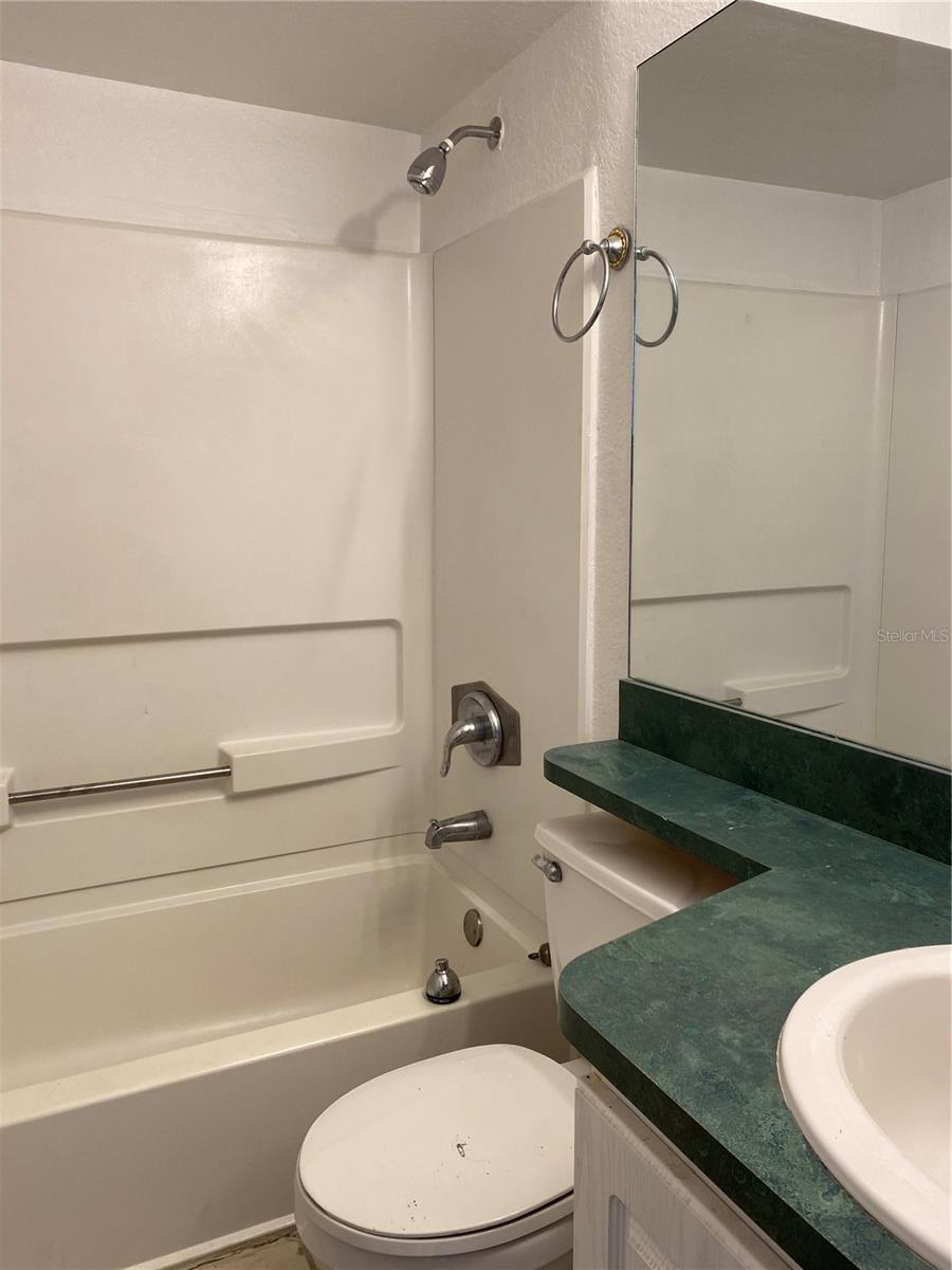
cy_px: 635
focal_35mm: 26
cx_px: 476
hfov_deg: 53.1
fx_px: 953
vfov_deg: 67.3
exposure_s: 1/120
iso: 64
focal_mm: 4.25
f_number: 1.8
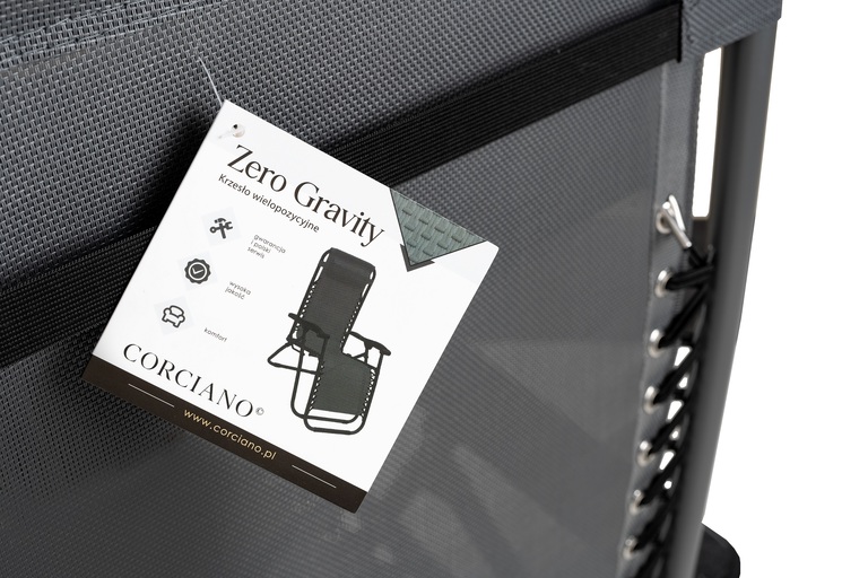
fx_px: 1205
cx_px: 434
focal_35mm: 50
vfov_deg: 27.0
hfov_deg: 39.6
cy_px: 289
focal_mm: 50
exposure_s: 1/160
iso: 50
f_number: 10
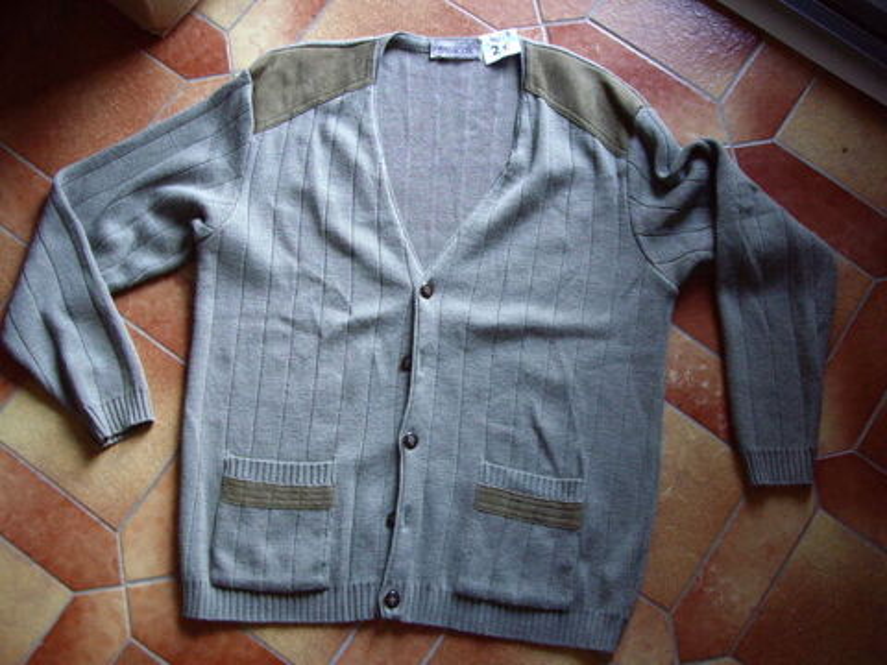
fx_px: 974
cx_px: 444
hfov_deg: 49.0
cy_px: 332
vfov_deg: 37.7
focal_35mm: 38
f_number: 2.7
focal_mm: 6.2
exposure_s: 1/13
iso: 200
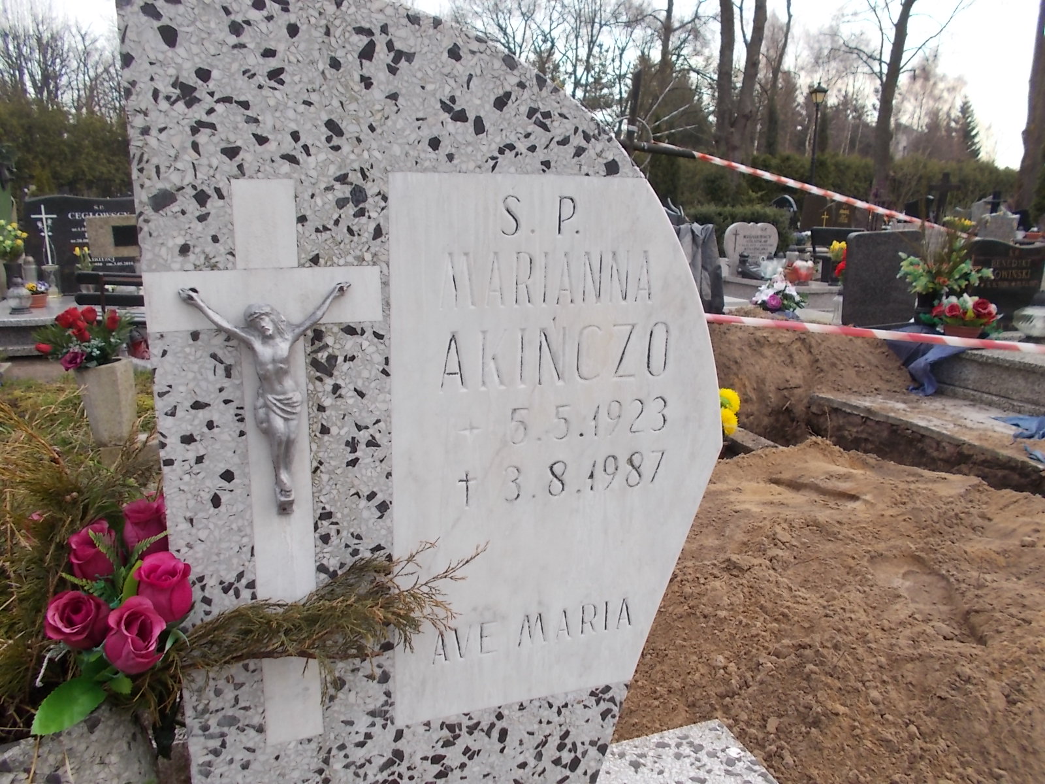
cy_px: 392
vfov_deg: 53.1
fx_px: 785
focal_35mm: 26
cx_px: 522
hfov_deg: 67.3
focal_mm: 4.6
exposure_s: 1/160
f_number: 3.2
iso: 80
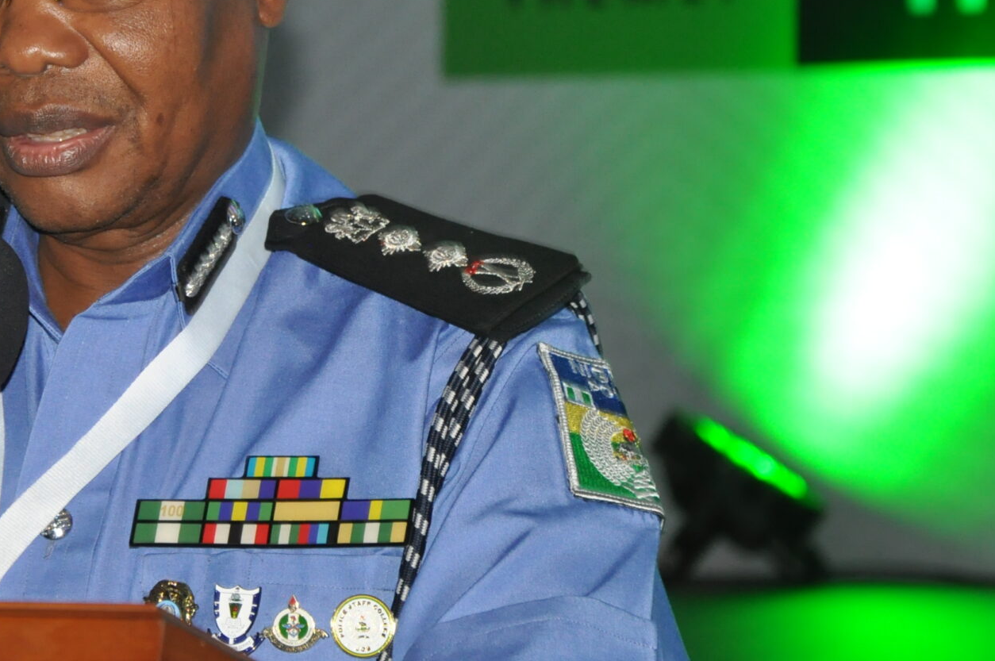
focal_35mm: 245
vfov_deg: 5.6
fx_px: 6764
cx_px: 65
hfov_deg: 8.4
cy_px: 136
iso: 800
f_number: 5.3
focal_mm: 80
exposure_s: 1/60
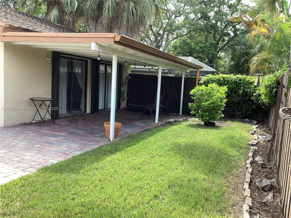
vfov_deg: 45.4
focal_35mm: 31
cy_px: 109
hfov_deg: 58.4
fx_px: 261
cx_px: 146
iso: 25
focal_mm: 3.3
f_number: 2.4
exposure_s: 1/130
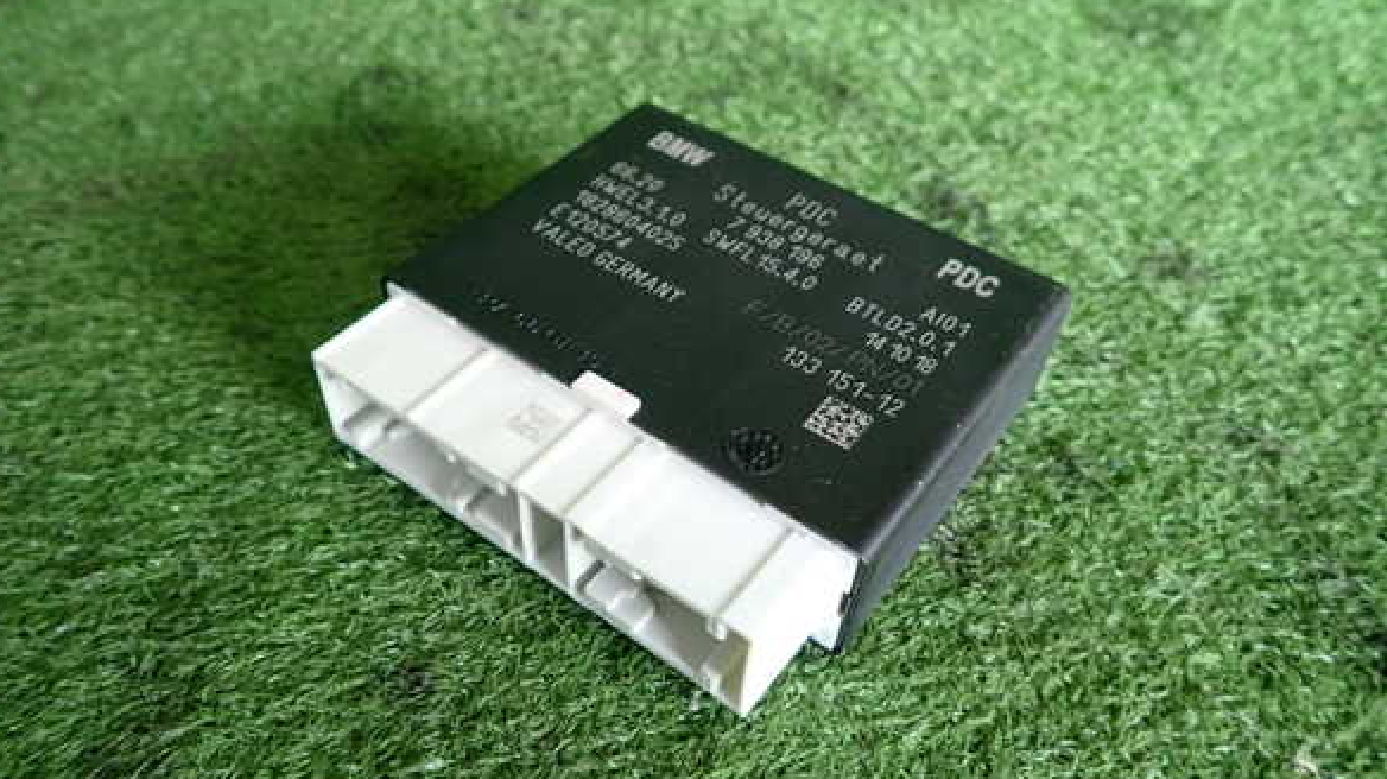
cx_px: 682
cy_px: 449
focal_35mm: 28
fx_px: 1029
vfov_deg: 41.3
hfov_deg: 67.9
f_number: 2
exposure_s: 1/100
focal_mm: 4.5
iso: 200
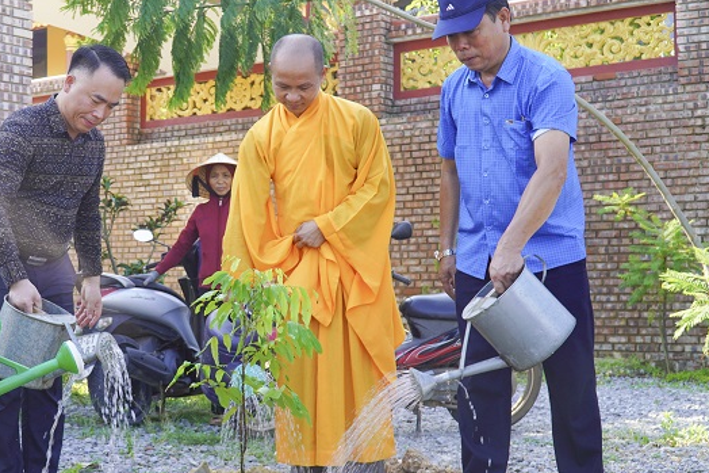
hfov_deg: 35.4
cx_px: 169
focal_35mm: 55
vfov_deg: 24.6
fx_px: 1083
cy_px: 234
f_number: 4.5
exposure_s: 1/125
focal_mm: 24
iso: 100
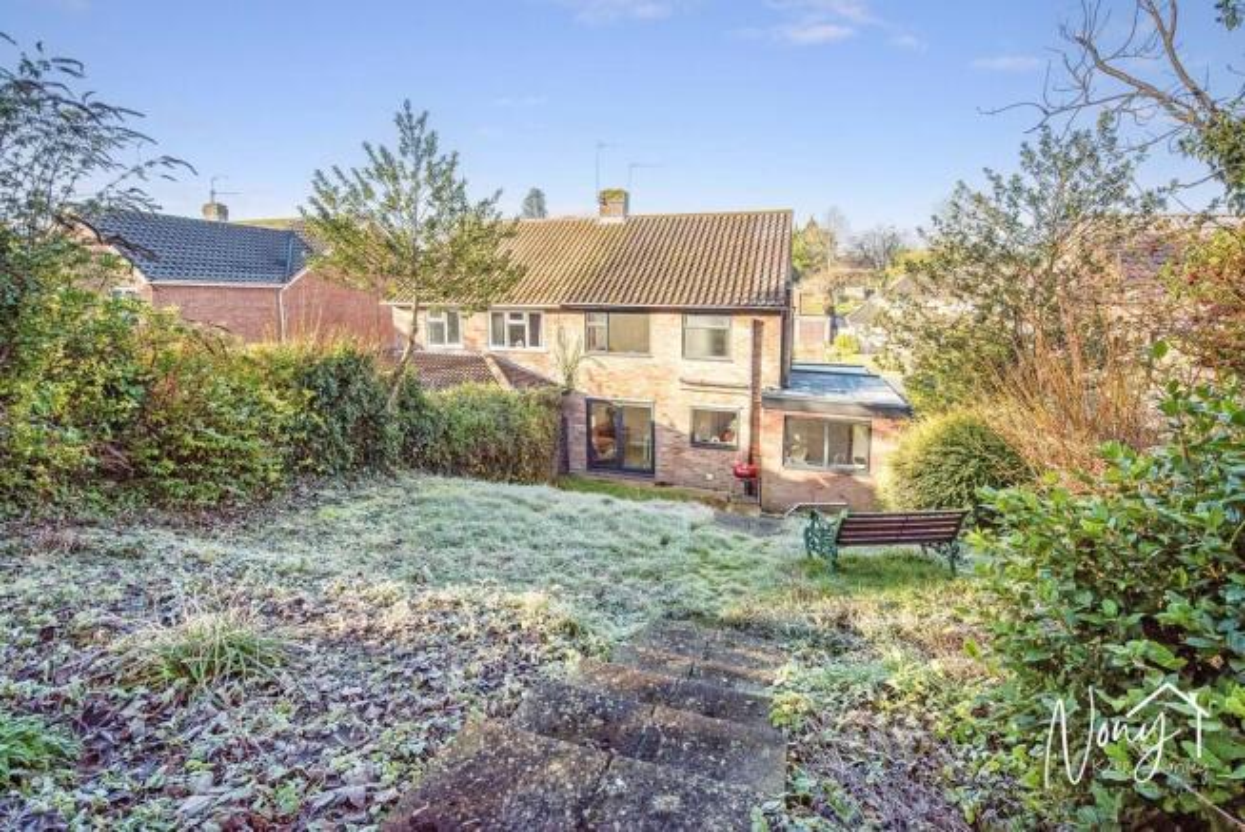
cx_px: 622
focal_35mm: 14
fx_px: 484
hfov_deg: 104.2
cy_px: 416
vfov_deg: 81.3
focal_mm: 14
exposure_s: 1/1000
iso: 400
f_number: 7.1
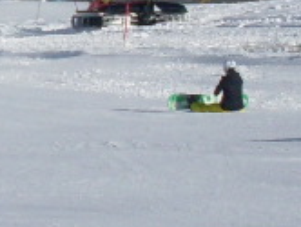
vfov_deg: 6.3
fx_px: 2038
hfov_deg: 8.2
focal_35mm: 234
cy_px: -91
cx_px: -216
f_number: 8.4
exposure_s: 1/500
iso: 80
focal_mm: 6.3
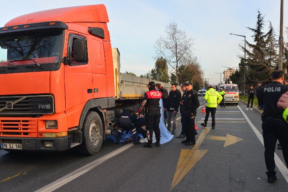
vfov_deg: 37.9
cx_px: 144
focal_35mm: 35
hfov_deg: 54.4
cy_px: 96
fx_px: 280
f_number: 4
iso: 320
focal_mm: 35
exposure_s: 1/640
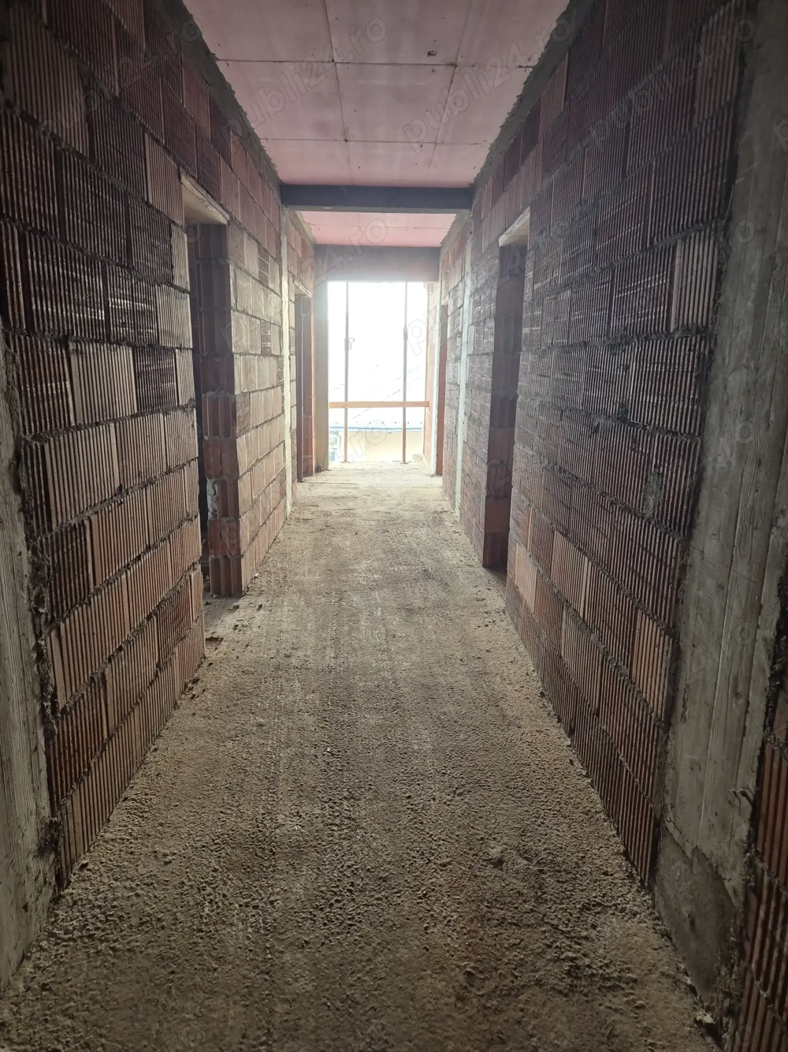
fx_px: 698
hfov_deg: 58.9
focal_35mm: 23
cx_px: 394
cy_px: 526
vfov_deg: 73.9
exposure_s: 1/100
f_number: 1.8
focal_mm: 5.4
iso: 250
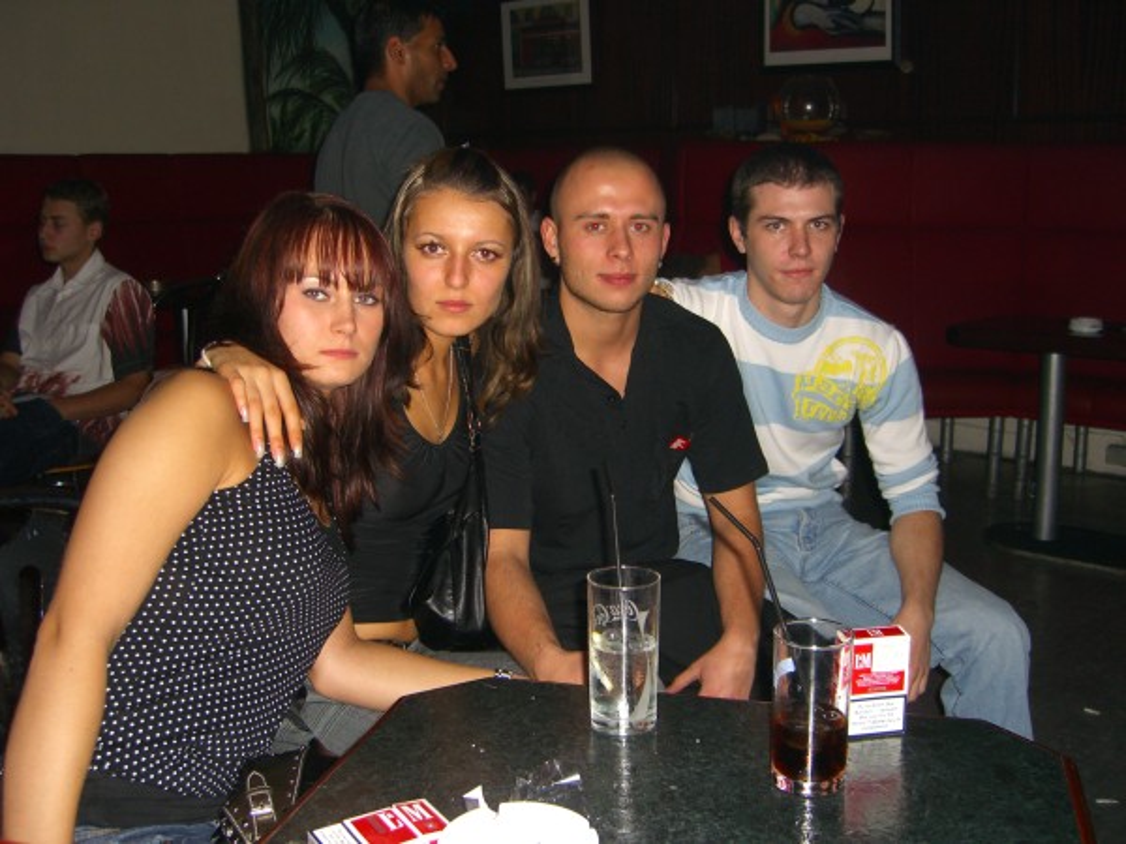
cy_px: 422
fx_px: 1236
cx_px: 563
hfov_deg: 49.0
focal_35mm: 38
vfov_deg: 37.7
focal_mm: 7.9
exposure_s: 1/60
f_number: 2.8
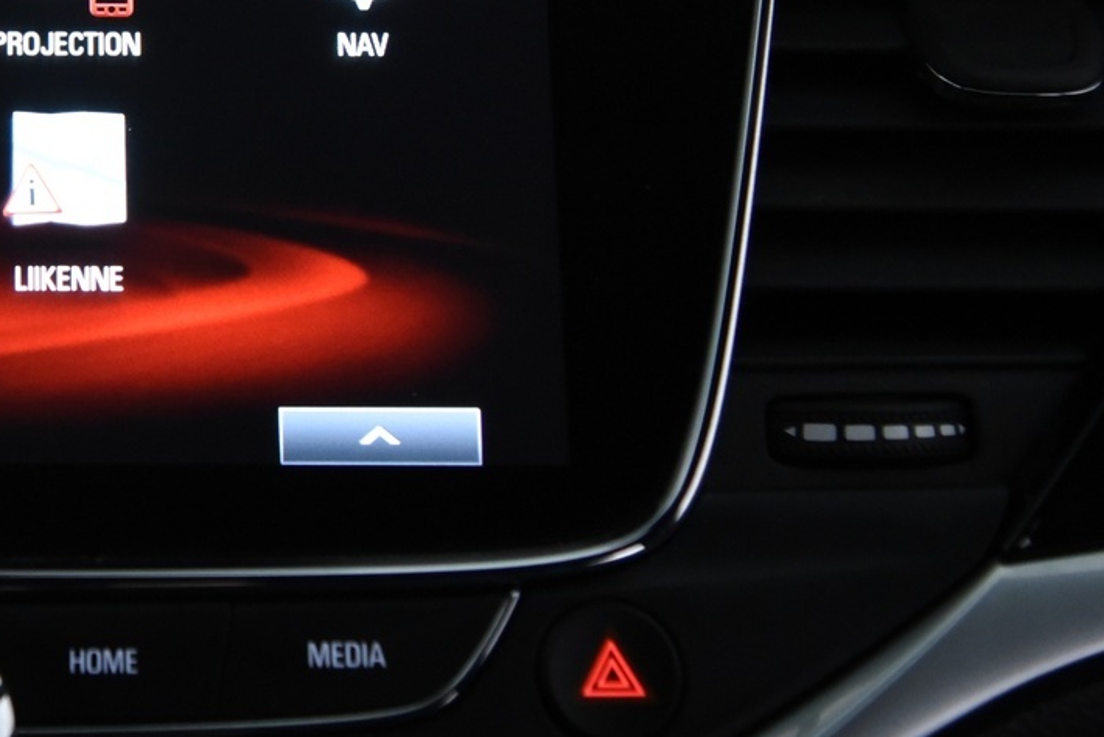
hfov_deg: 17.4
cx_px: -82
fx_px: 3497
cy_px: 51
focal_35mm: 114
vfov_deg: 11.9
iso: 4000
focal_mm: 50
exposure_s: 1/160
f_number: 4
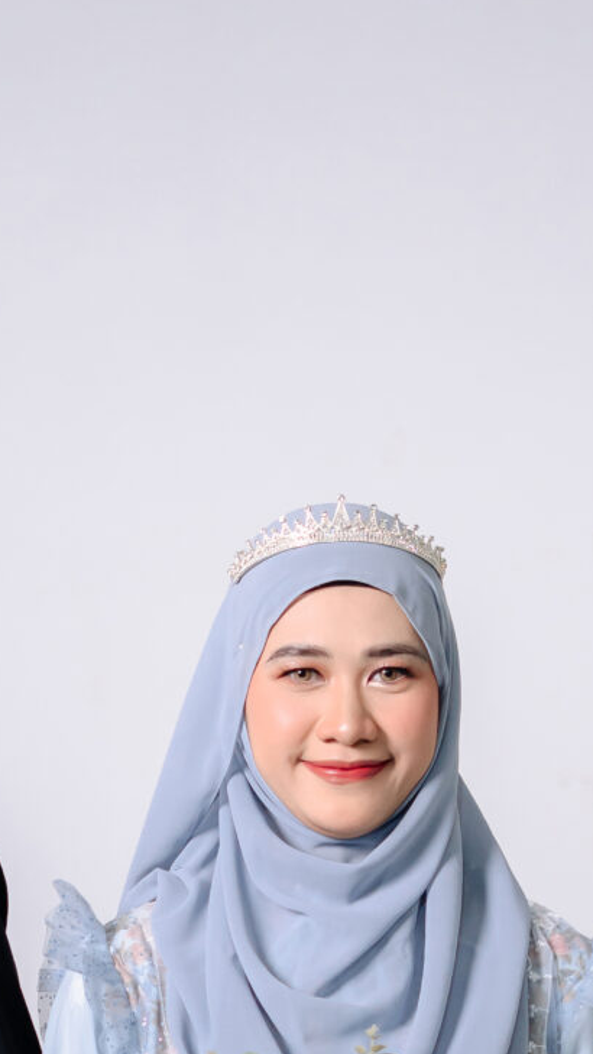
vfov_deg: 11.4
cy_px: 1300
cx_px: 10
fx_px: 5144
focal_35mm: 184
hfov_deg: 6.6
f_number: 2
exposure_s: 1/125
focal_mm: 50
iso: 320
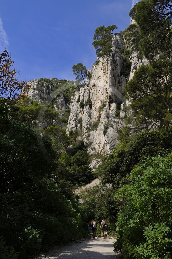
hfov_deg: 35.0
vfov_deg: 50.7
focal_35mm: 38
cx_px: 86
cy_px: 130
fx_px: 273
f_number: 11
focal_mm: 38
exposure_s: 1/250
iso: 200
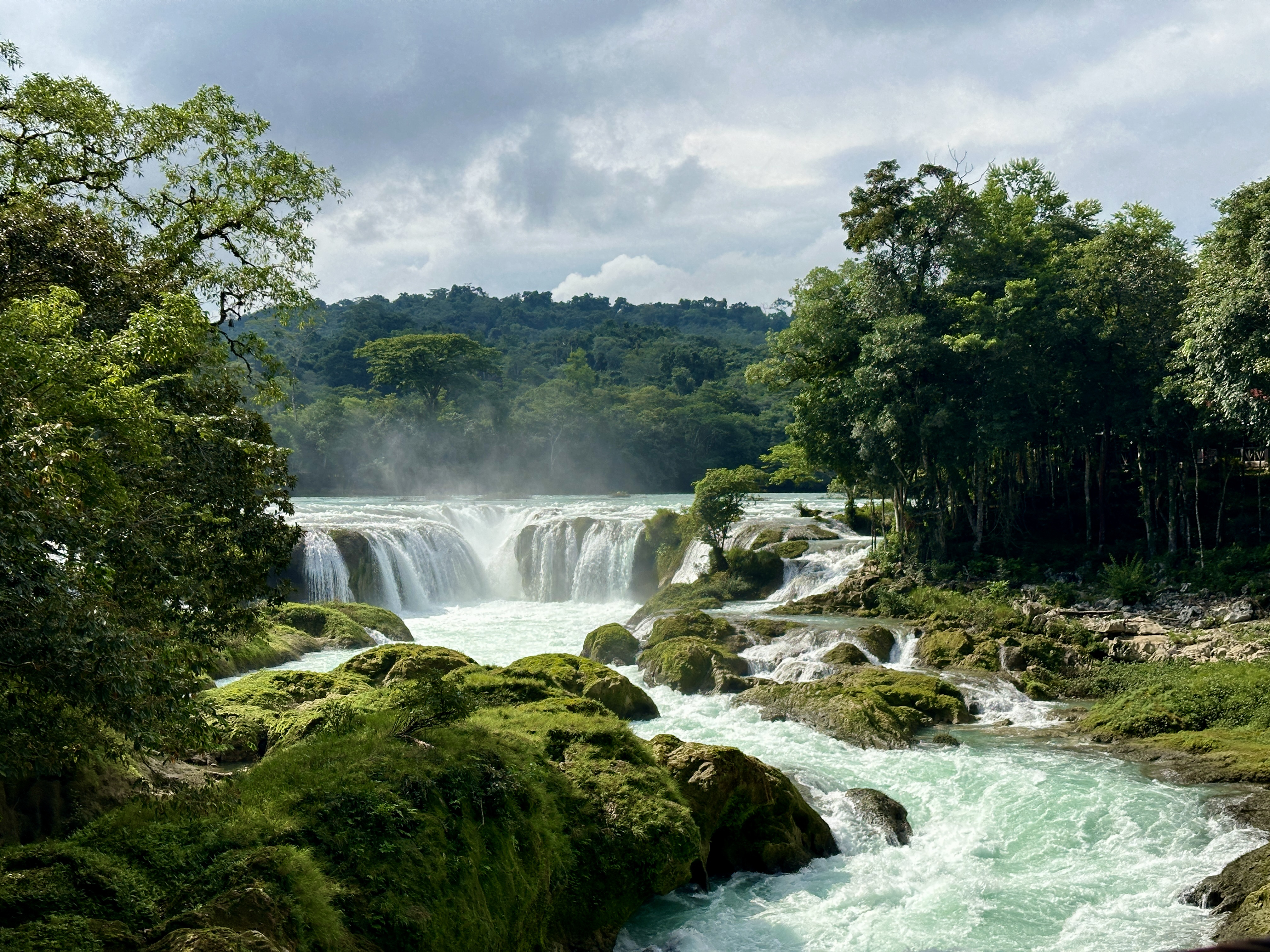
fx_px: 1761
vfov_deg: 30.3
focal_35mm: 48
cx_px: 635
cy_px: 476
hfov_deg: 39.7
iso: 64
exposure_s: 1/4367
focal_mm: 6.9
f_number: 1.8
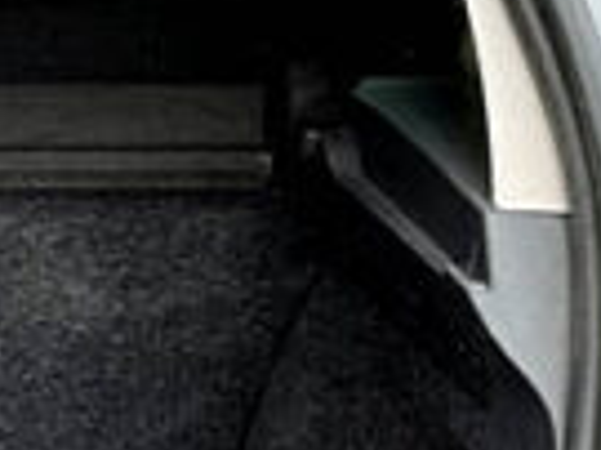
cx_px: -476
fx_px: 2671
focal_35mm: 154
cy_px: 659
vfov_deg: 9.4
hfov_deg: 11.9
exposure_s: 1/121
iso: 80
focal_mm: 4.2
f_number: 1.6
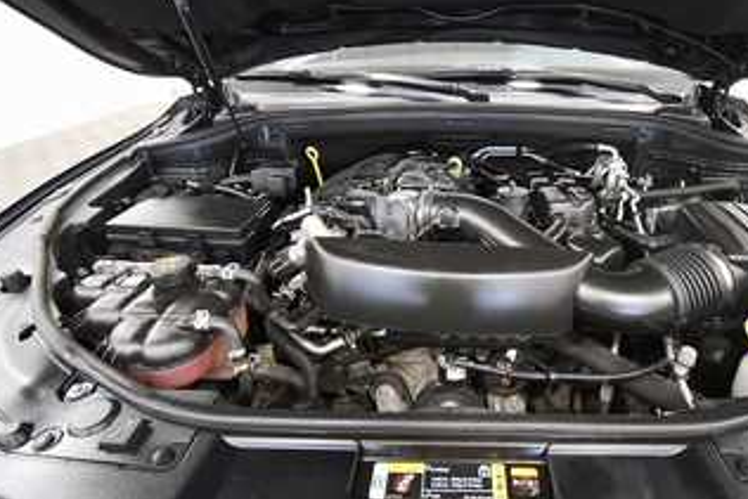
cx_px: 459
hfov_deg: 85.5
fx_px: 395
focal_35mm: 19
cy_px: 228
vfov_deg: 64.5
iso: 3200
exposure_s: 1/125
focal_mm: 10
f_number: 4.5
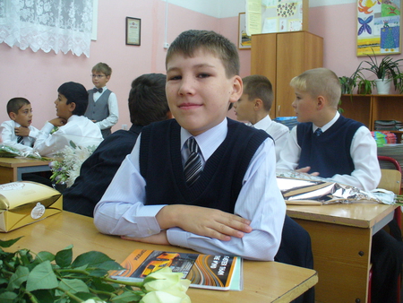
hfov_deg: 50.1
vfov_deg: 38.7
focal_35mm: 37
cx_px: 202
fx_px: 431
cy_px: 152
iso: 200
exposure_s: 1/30
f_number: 2.8
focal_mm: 6.1
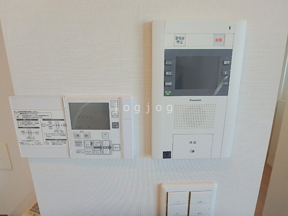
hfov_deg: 79.0
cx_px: 144
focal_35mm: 21
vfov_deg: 63.4
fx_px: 175
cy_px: 108
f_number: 3.5
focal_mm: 3.7
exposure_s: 1/60
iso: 160
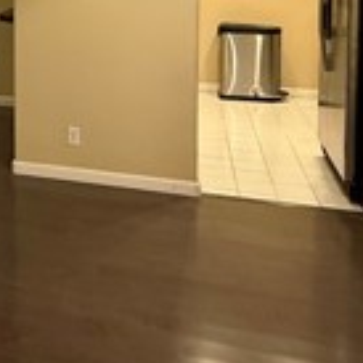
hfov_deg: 25.2
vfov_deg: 27.6
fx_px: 688
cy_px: -13
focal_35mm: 58
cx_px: -119
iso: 640
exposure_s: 1/60
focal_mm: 2.22
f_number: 2.2
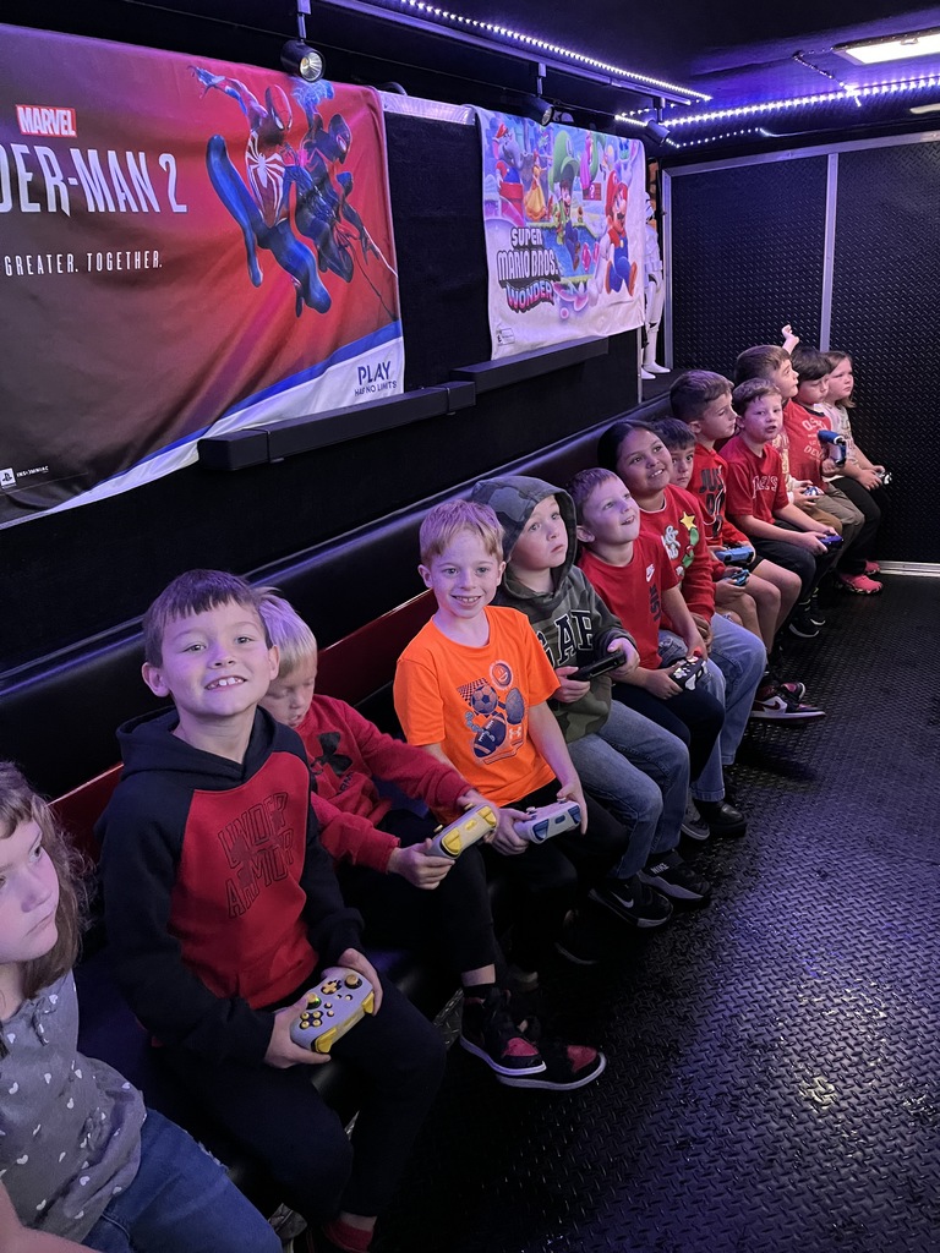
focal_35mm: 26
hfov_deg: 53.1
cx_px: 470
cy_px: 626
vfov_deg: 67.3
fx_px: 941
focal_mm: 5.1
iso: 800
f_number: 1.6
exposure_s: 1/29
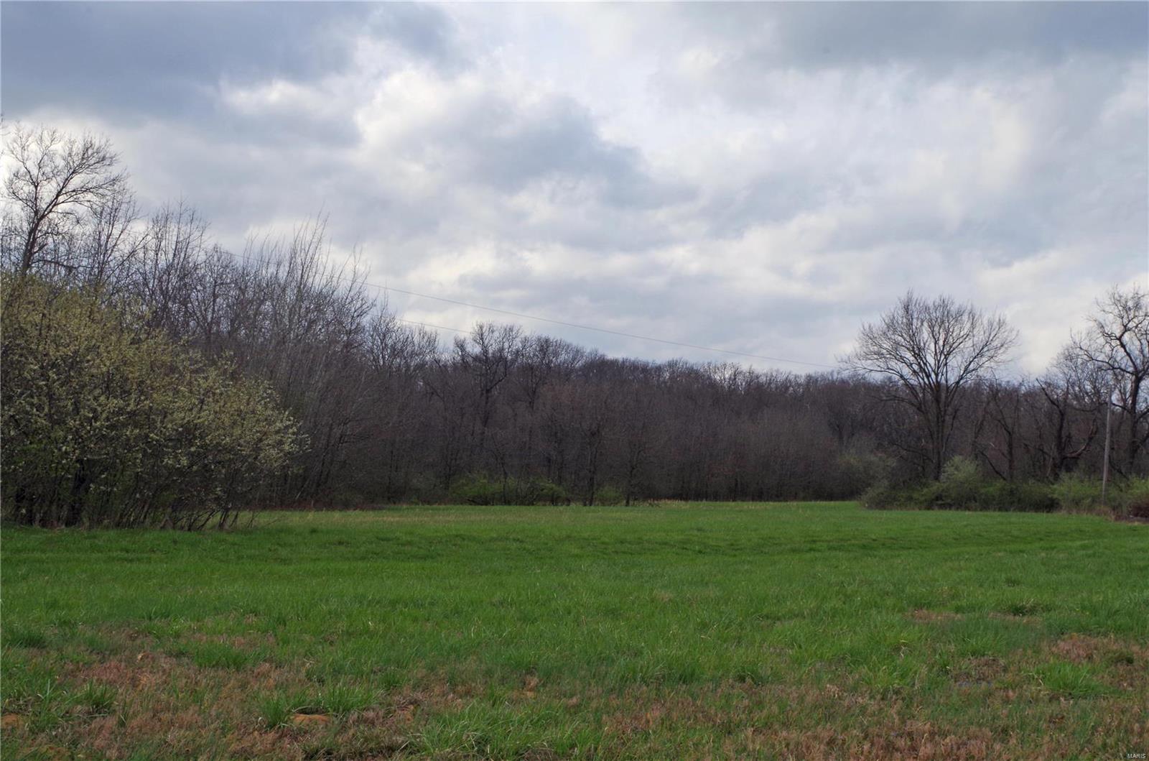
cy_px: 380
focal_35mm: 46
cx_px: 574
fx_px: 1465
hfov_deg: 42.8
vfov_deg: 29.1
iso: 200
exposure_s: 1/250
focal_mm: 30.63
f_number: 14
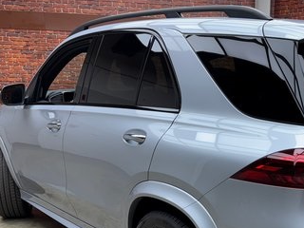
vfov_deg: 28.7
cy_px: 218
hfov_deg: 37.7
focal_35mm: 48
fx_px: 422
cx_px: 257
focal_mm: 6.76
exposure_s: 1/133
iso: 64
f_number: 1.78
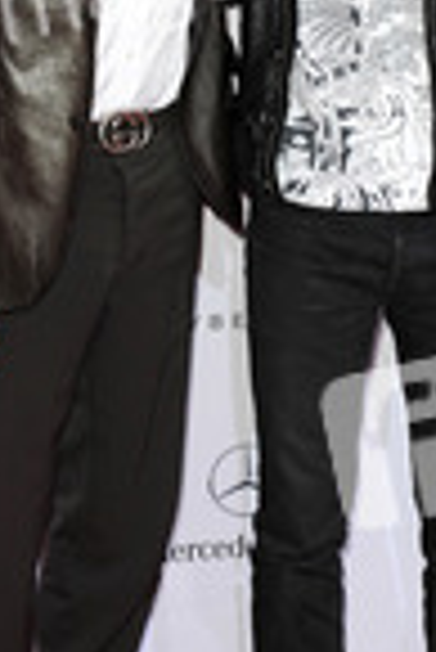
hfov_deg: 10.4
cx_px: 144
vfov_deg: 15.5
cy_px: 198
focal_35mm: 132
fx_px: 2392
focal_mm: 48
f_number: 5.6
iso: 500
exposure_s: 1/200
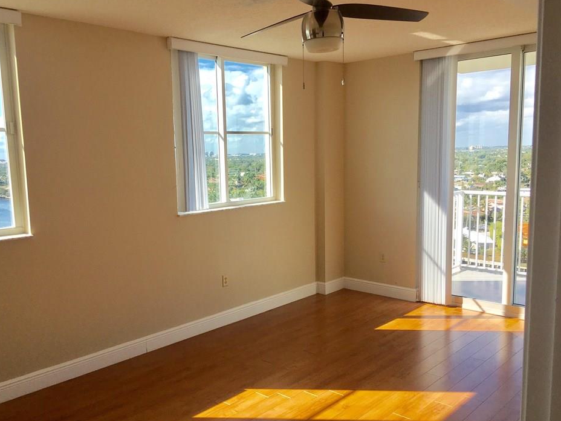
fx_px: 519
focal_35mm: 32
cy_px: 226
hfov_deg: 56.7
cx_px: 253
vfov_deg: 44.1
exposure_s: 1/680
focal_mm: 4.15
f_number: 2.2
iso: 25
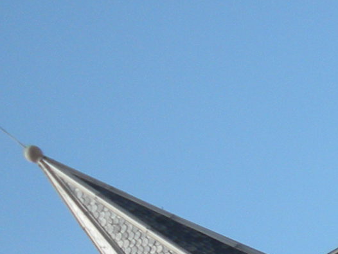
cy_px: 601
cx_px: 781
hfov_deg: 9.8
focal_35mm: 180
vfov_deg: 7.7
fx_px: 1758
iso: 64
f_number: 3.5
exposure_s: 1/468
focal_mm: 6.6
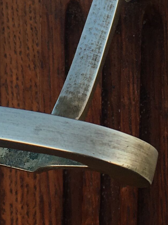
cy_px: 8
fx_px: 893
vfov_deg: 14.1
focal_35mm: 138
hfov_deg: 10.7
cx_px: 59
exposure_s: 1/587
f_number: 2.2
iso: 25
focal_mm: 4.15
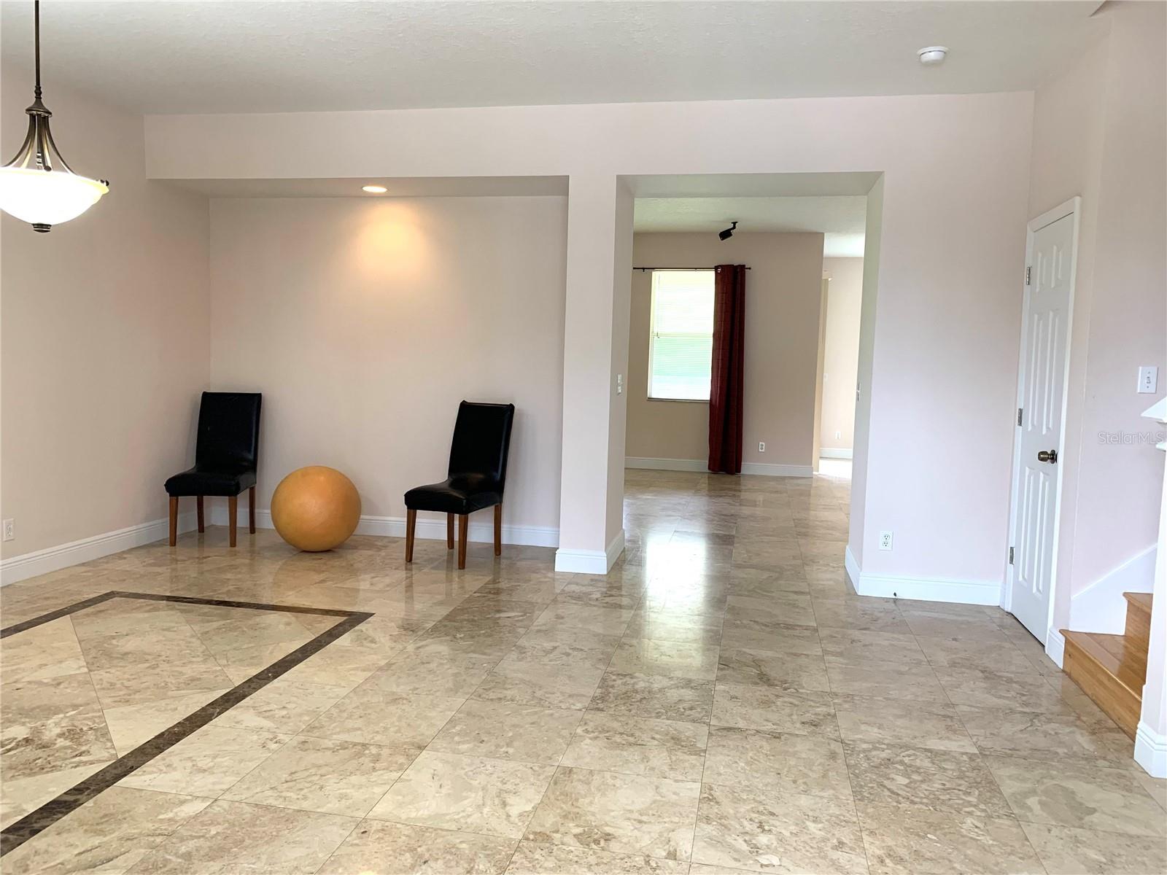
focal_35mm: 26
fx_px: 877
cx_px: 584
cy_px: 438
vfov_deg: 53.1
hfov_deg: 67.3
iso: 100
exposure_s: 1/76
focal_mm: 4.25
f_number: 1.8
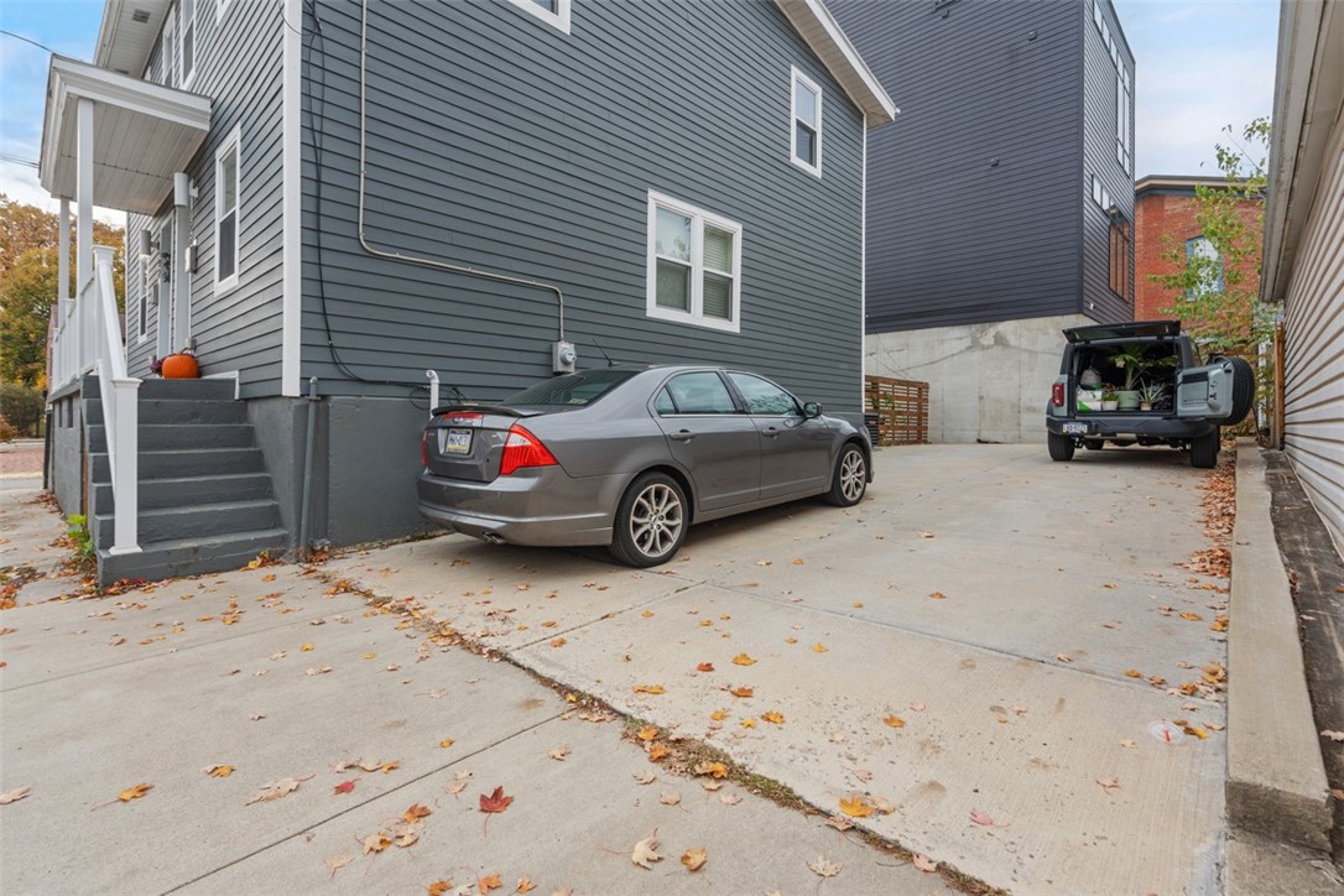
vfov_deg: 73.7
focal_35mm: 16
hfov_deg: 96.7
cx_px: 672
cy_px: 448
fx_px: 597
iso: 400
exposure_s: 1/60
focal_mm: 16
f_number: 8
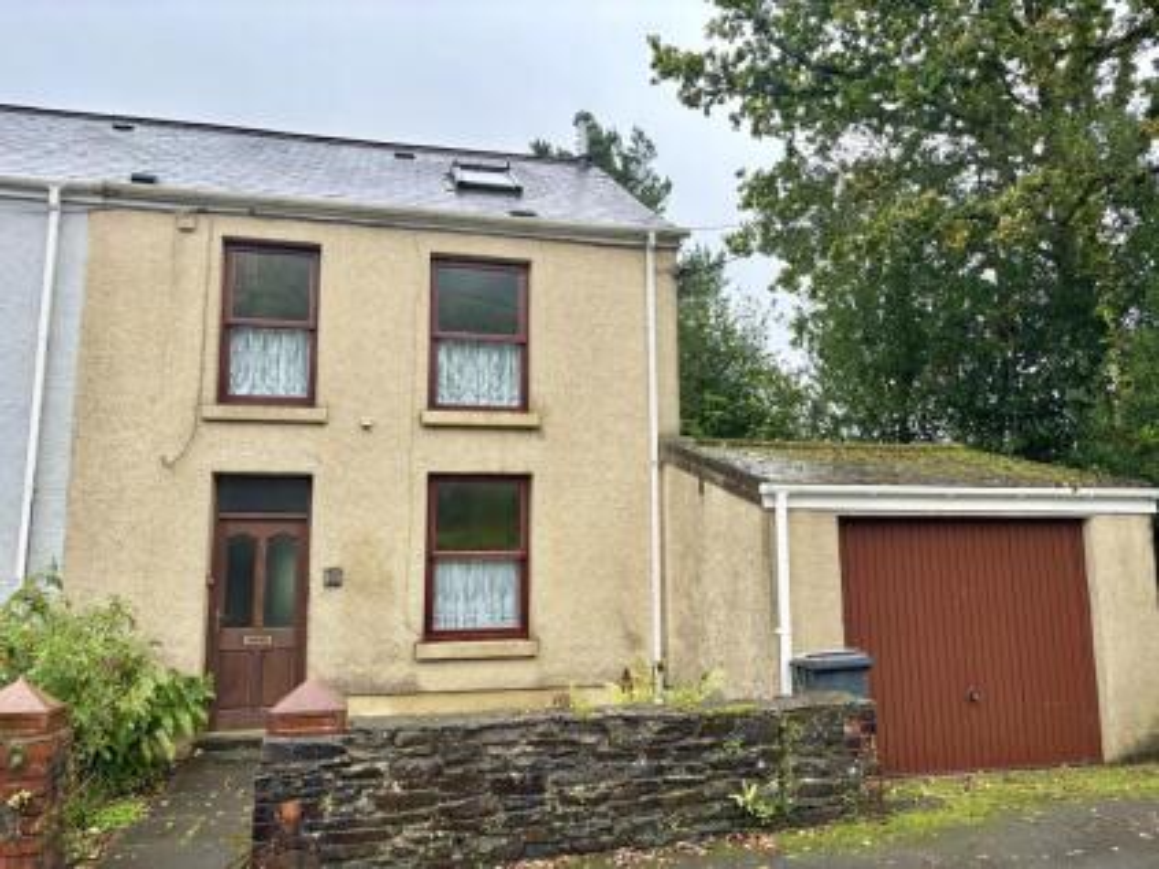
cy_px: 434
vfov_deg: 53.0
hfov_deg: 67.3
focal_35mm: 26
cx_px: 580
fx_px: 870
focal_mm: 5.96
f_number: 1.6
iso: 40
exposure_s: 1/121
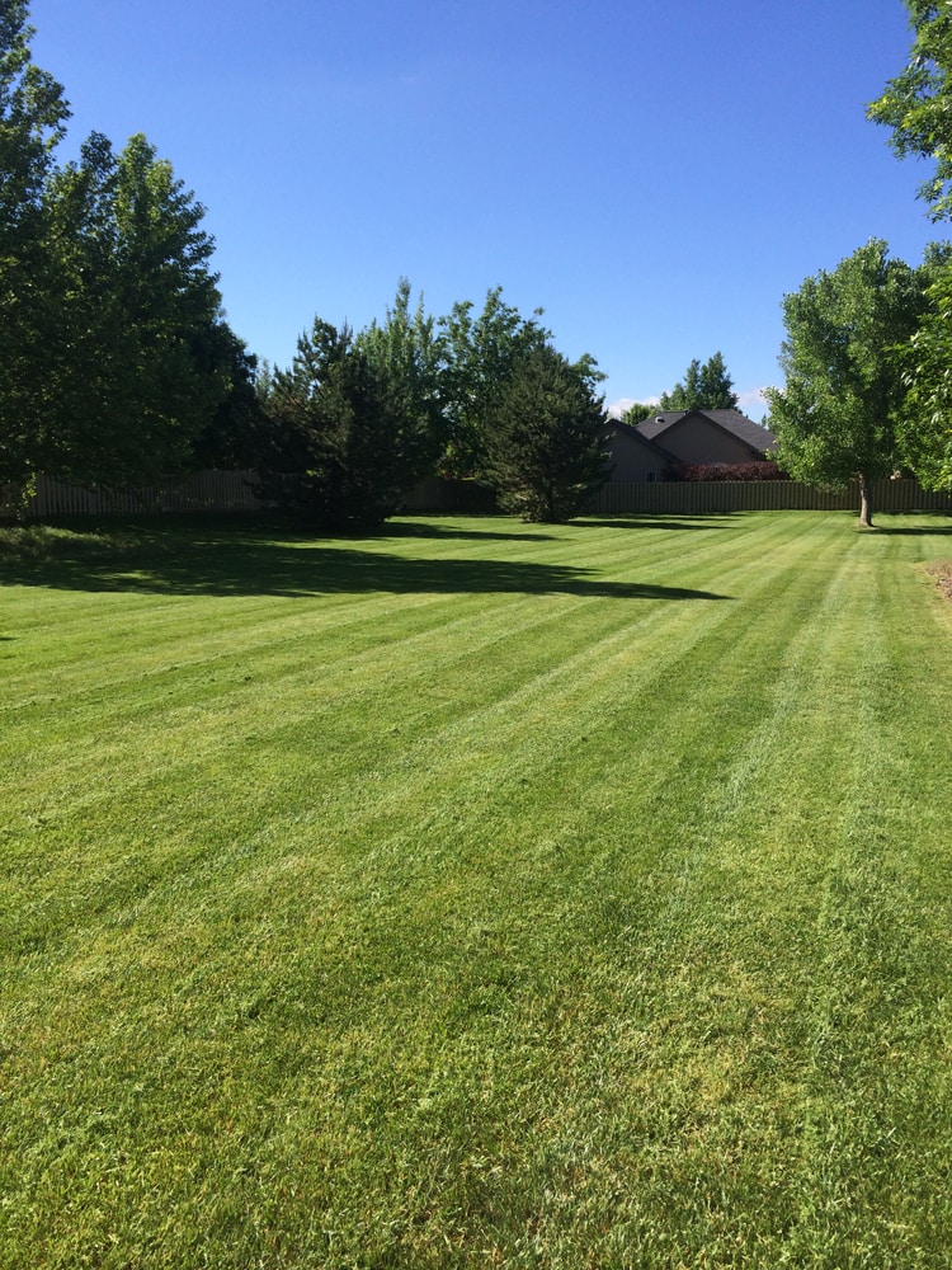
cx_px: 476
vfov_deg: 60.0
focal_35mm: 30
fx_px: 1100
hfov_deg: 46.8
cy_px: 635
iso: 32
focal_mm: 4.12
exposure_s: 1/1642
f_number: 2.2
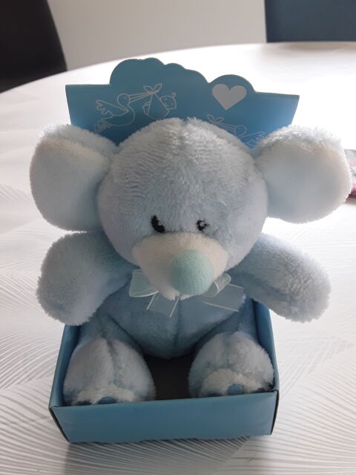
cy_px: 238
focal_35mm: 27
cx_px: 178
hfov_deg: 51.4
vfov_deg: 65.3
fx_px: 370
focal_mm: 2.91
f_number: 1.9
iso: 50
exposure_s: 1/60
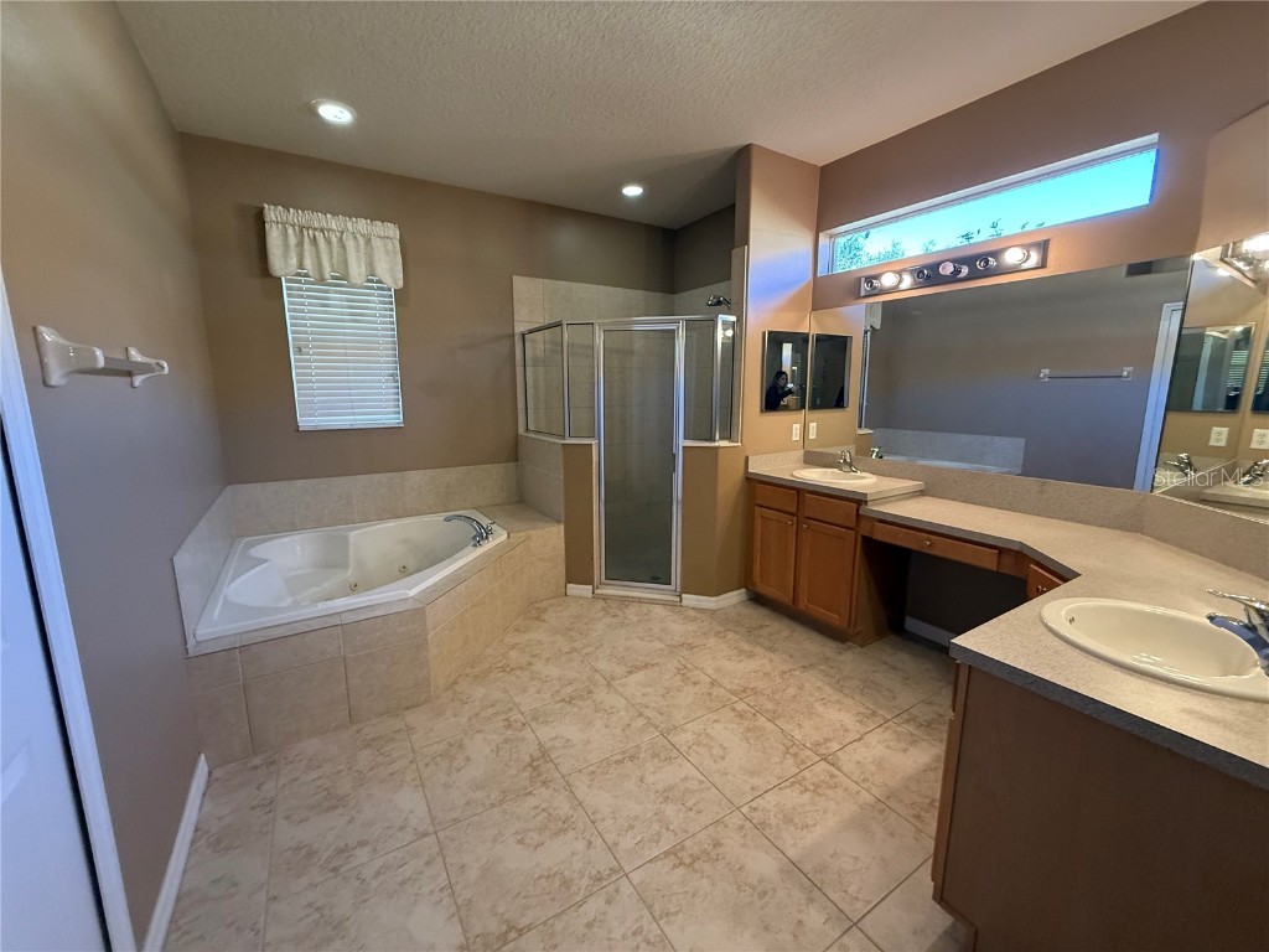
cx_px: 634
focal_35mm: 14
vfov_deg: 85.7
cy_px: 476
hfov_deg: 102.1
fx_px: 513
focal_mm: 2.22
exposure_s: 1/120
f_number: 2.2
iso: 500
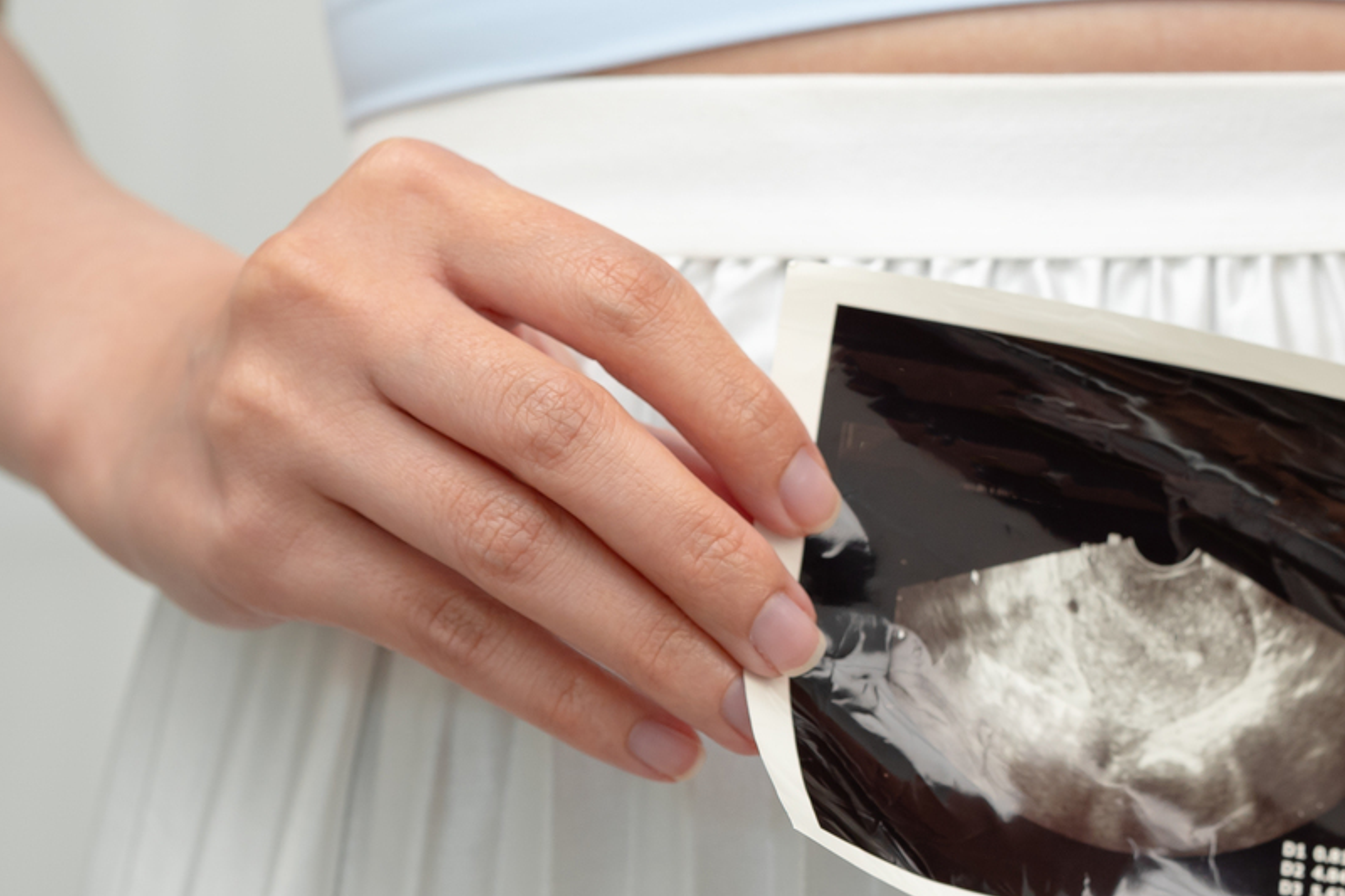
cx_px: 1279
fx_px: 4482
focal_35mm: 120
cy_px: 309
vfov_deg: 11.4
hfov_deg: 16.8
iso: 400
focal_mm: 50
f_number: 3.5
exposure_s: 1/80
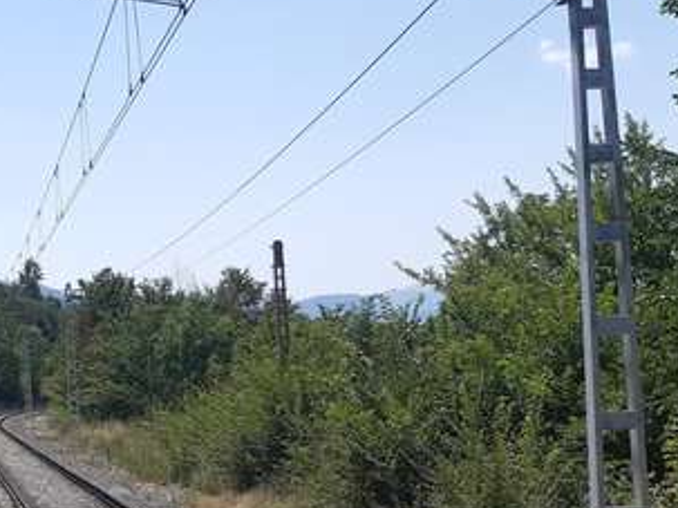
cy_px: 322
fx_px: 1292
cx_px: -157
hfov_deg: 25.9
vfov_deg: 22.2
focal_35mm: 66
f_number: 1.7
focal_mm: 3.92
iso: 40
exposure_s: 1/2004
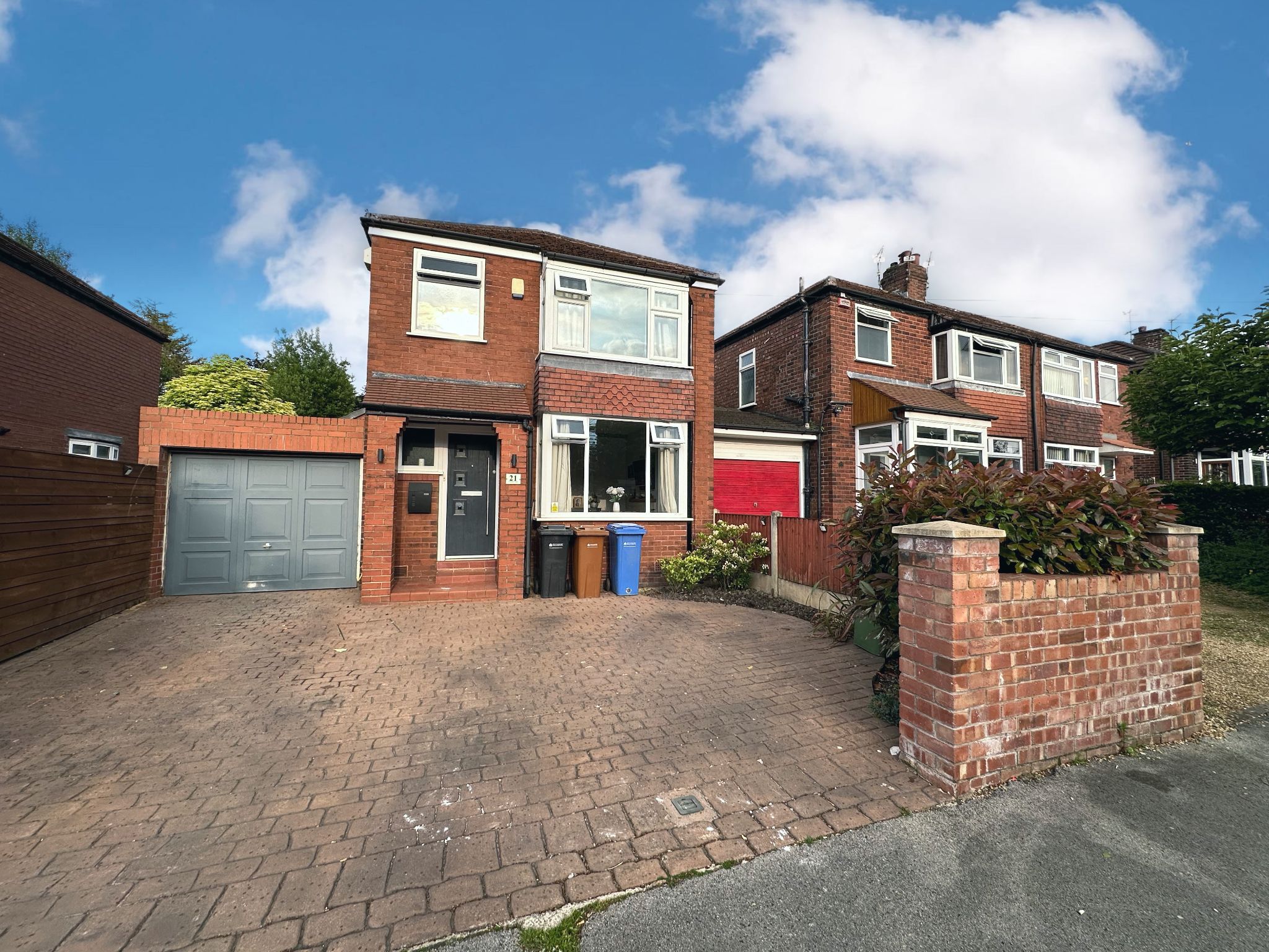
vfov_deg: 85.7
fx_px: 513
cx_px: 634
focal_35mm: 14
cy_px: 476
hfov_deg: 102.1
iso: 40
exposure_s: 1/418
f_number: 2.2
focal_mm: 2.22
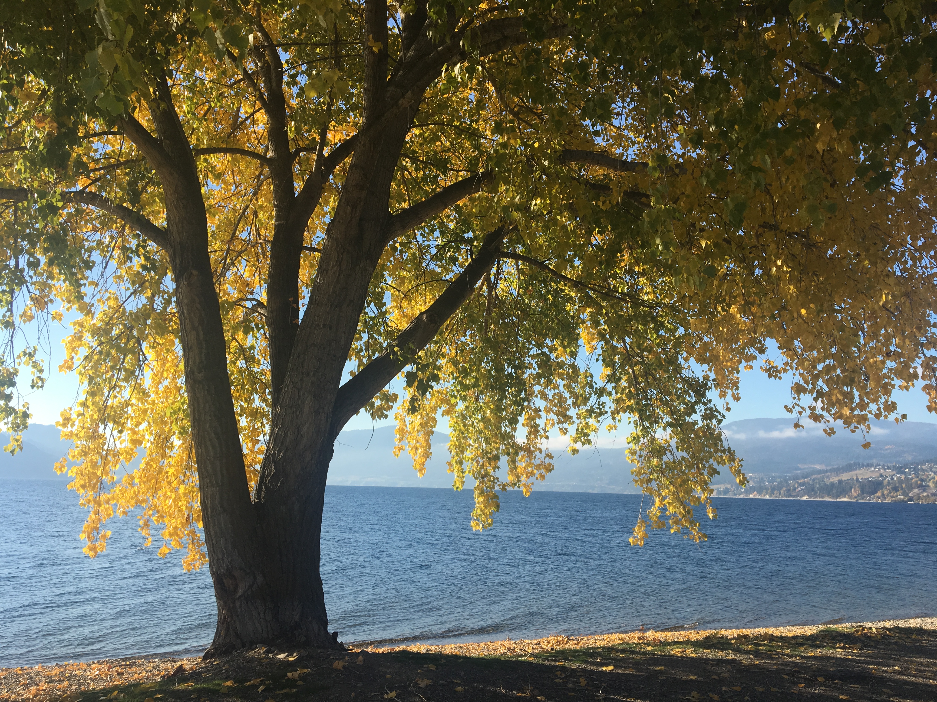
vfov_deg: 48.2
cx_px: 468
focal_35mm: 29
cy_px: 351
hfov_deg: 61.7
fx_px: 785
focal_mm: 4.15
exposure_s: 1/1099
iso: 25
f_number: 2.2
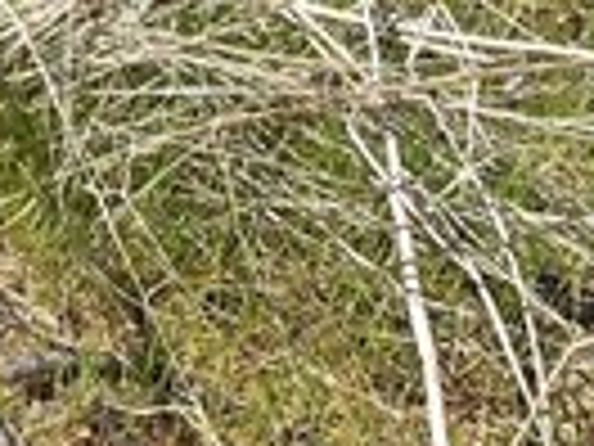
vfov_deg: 6.6
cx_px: -927
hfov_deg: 8.8
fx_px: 3449
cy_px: -942
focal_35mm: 201
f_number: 1.8
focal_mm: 4.25
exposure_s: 1/1608
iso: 32
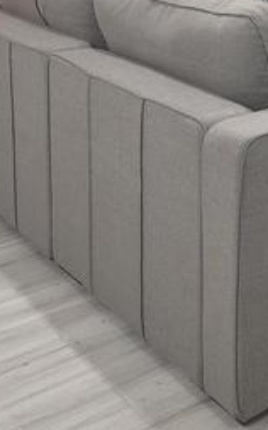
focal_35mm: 74
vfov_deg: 26.4
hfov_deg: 16.3
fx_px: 865
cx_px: 385
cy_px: 2
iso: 400
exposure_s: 1/120
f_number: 1.8
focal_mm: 6.4
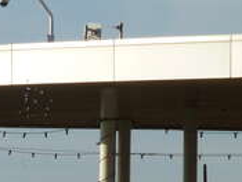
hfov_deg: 4.2
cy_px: 368
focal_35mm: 465
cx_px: -169
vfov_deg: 3.2
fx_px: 3258
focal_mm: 18.2
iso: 100
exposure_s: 1/640
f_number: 5.3
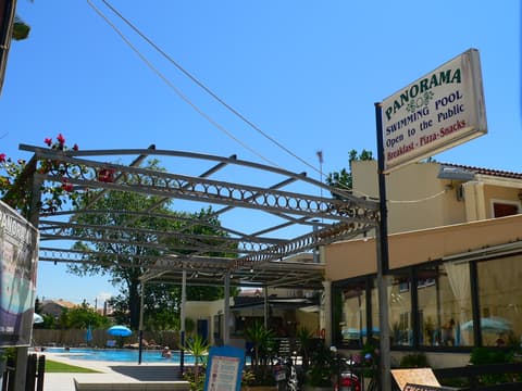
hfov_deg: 51.4
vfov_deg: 39.7
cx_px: 261
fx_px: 543
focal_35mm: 36
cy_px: 196
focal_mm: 6.1
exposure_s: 1/500
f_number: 5.2
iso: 80
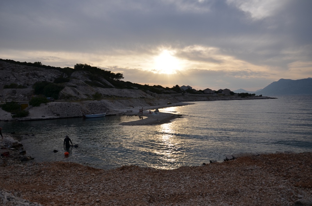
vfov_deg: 47.7
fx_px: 234
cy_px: 103
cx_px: 156
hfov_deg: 67.5
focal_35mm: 27
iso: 100
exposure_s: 1/200
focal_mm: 18
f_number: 7.1
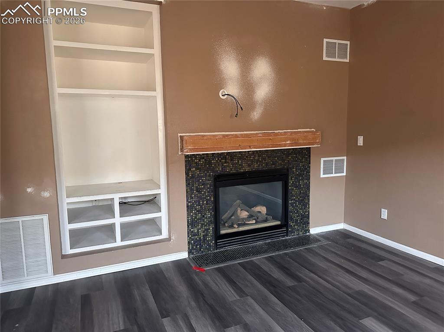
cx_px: 222
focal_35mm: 24
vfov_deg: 56.8
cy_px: 166
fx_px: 308
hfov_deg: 71.6
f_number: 1.78
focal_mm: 6.86
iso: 1000
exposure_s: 1/49
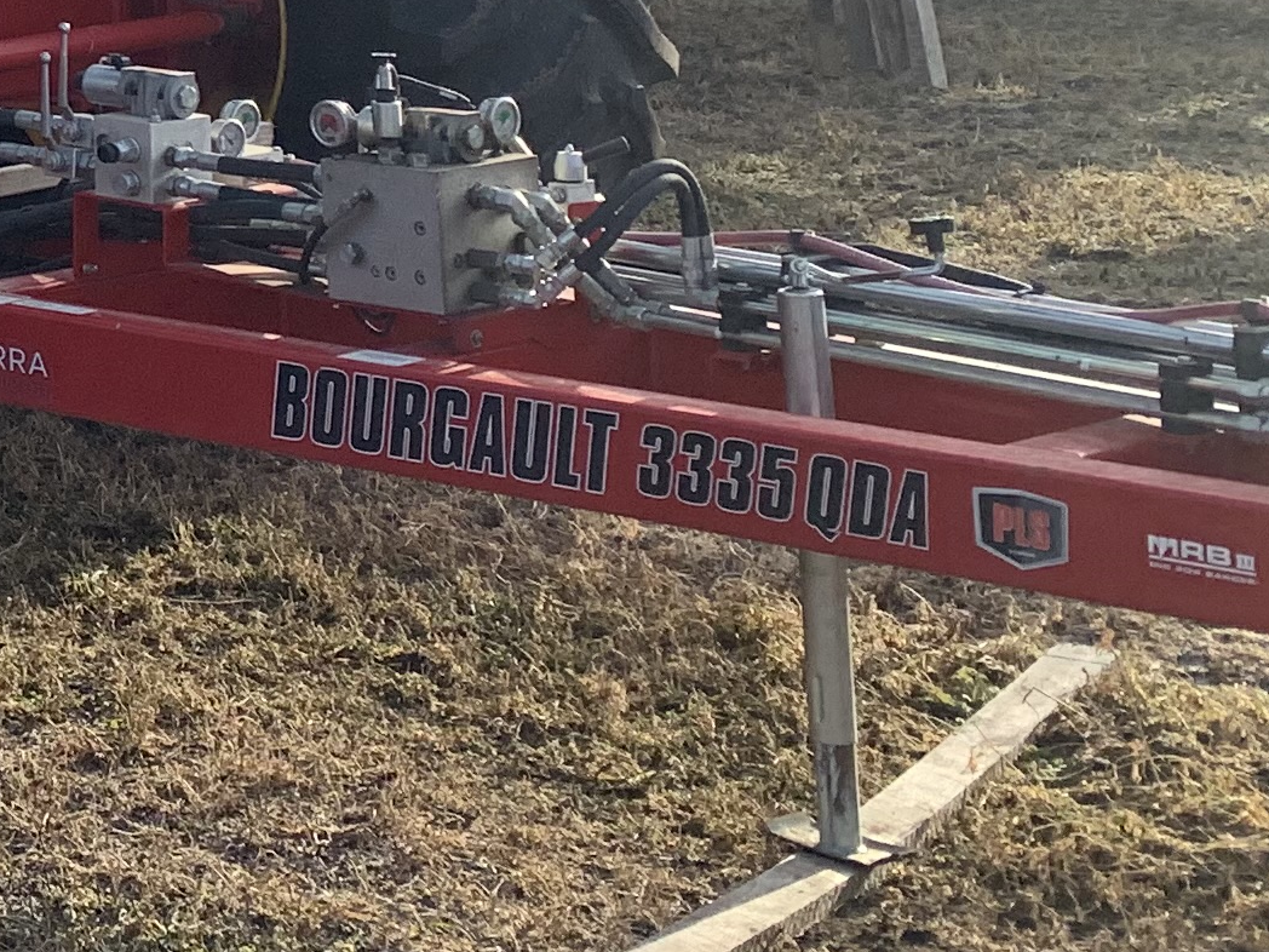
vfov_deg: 13.8
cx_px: -846
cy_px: -528
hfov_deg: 17.0
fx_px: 3666
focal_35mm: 100
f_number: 1.8
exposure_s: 1/1468
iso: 25
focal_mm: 4.25
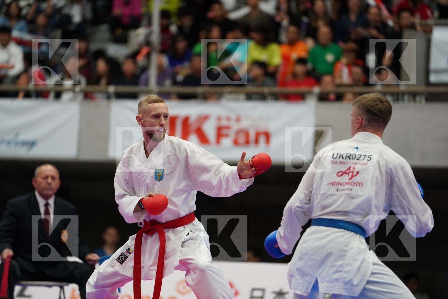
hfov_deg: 10.9
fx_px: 2352
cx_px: 224
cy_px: 150
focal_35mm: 189
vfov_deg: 7.3
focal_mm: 189
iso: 3200
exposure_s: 1/1000
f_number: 2.8
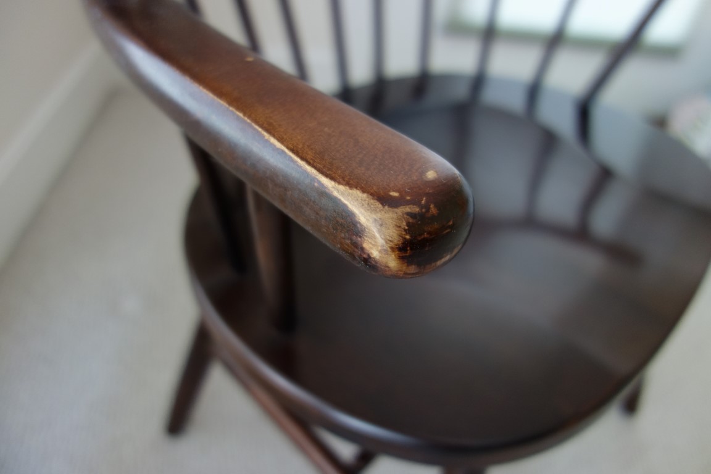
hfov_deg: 65.5
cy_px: 237
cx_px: 356
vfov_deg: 46.4
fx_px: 553
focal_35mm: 28
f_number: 1.8
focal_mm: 10.4
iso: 400
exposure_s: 1/30
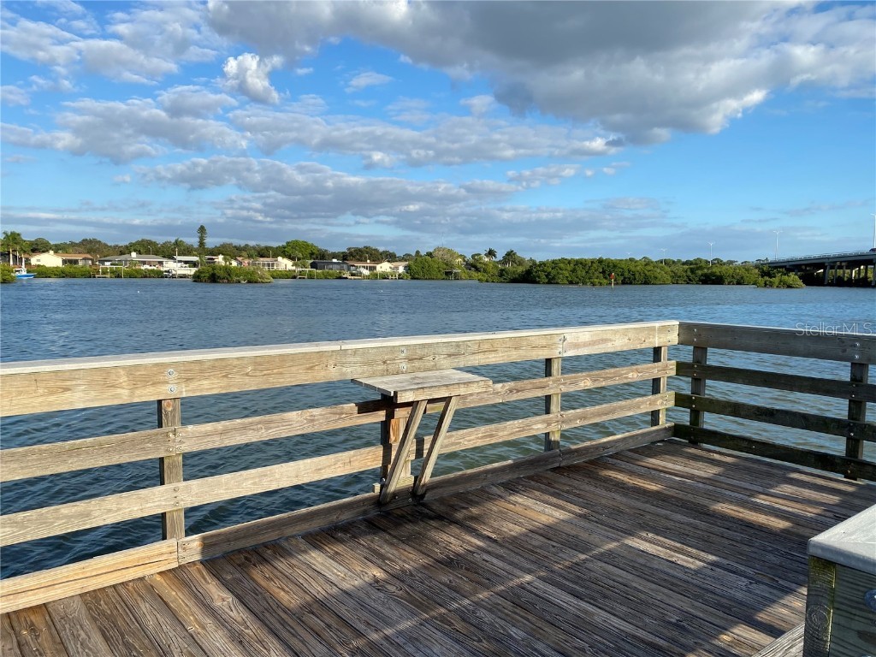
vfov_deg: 53.1
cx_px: 438
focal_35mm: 26
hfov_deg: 67.3
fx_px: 658
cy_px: 328
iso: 32
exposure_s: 1/2688
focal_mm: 4.25
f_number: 1.8
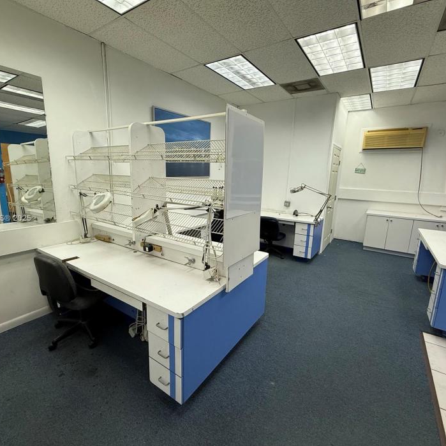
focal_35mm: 17
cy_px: 219
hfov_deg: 83.9
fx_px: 248
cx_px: 215
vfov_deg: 84.0
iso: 125
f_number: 2.2
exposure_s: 1/120
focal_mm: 2.22
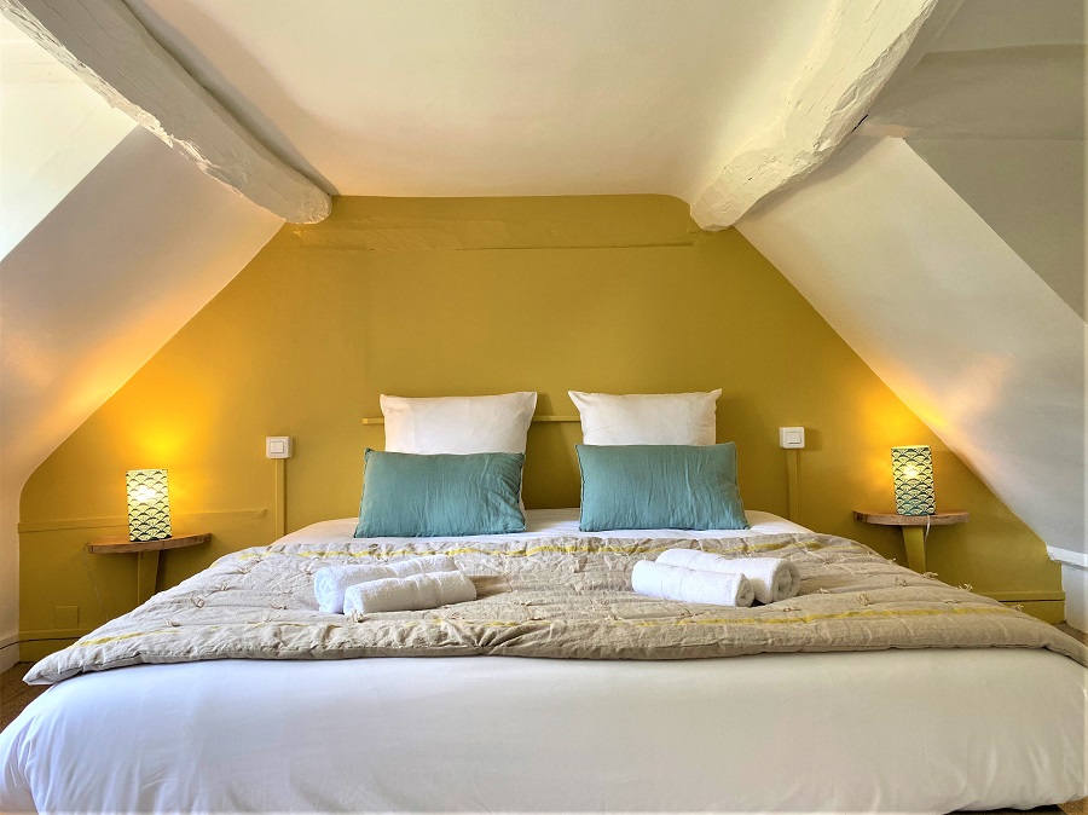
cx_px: 544
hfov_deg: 67.3
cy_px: 408
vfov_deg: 53.0
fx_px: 817
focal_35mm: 26
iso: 100
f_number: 1.8
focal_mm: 4.25
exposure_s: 1/100
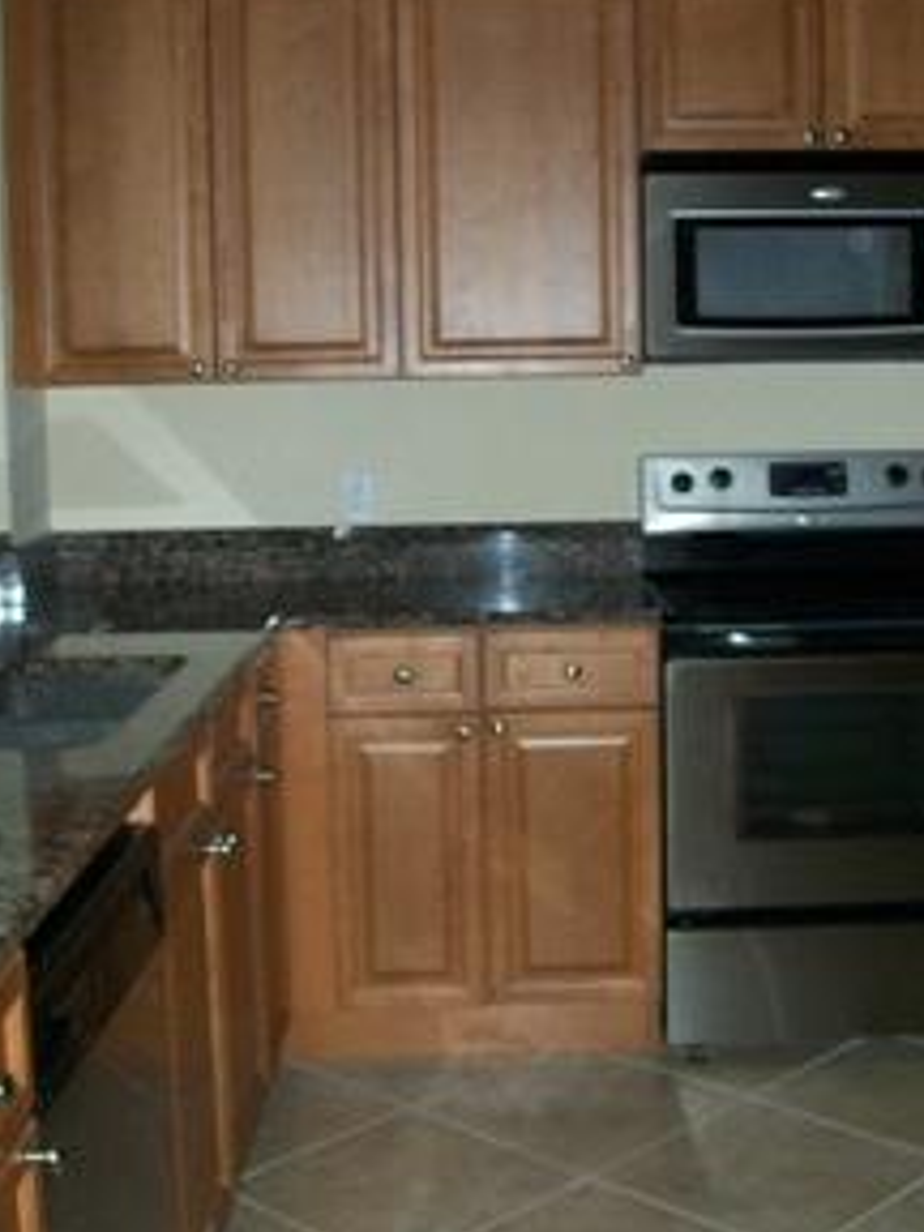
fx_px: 1780
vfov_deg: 38.2
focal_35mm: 50
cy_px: 595
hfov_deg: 28.9
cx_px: 625
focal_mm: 6
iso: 160
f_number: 2.7
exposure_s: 1/60
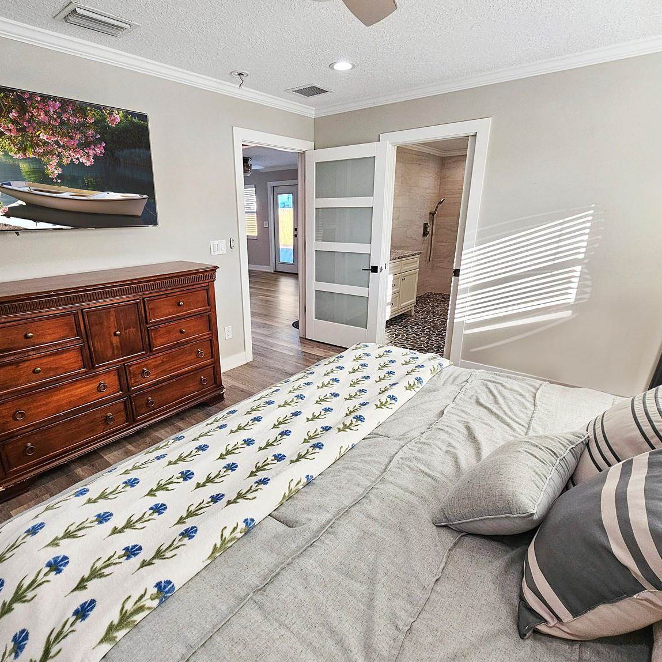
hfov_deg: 87.0
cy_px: 340
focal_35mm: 16
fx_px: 346
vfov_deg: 87.4
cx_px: 291
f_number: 2.2
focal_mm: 2.2
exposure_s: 1/120
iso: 100
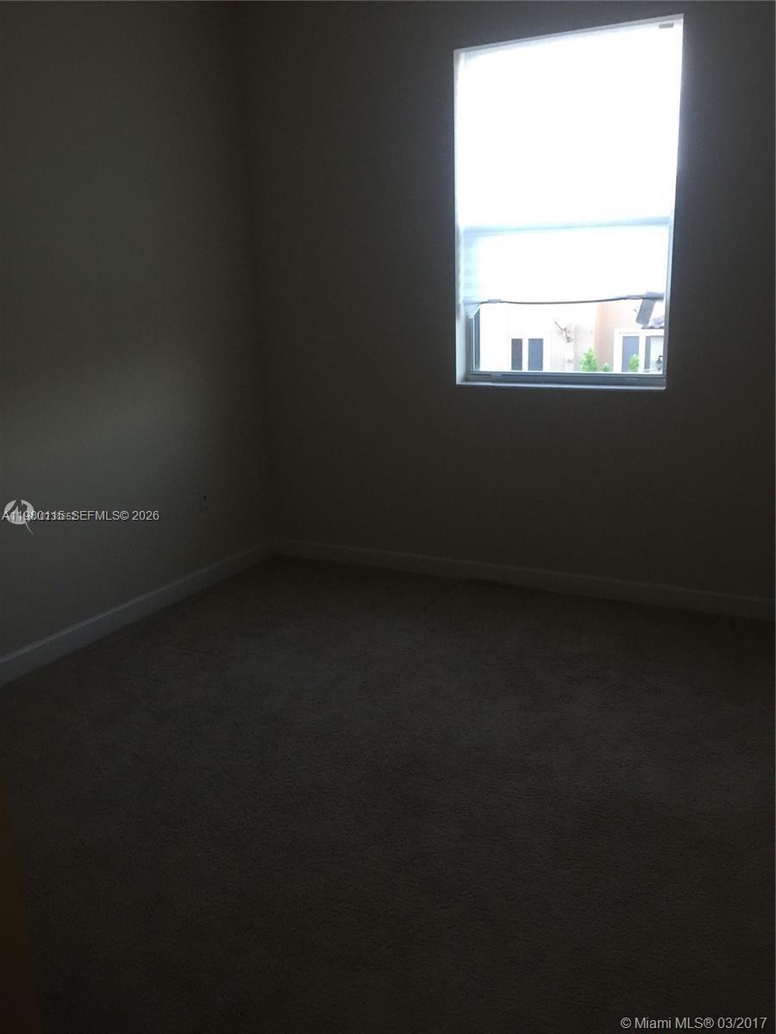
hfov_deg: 48.2
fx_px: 867
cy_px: 517
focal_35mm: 29
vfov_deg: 61.7
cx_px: 388
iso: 125
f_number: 2.2
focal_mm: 4.15
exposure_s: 1/10
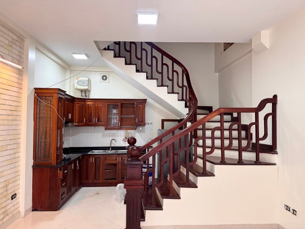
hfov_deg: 71.6
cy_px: 114
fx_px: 211
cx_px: 152
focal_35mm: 24
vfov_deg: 56.8
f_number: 1.78
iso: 200
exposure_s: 1/81
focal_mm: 6.76
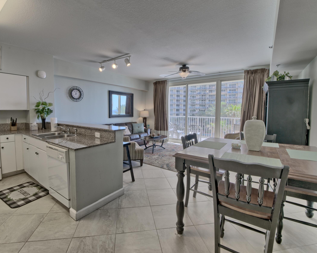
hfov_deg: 93.0
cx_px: 149
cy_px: 121
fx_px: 150
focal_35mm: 16
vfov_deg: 80.3
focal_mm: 12
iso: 500
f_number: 8
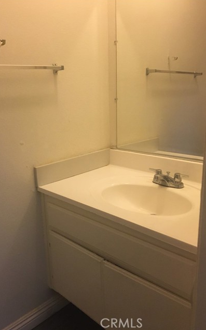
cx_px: 89
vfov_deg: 61.2
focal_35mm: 31
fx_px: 278
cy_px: 164
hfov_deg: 40.5
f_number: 2.2
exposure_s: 1/30
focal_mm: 4.15
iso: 200
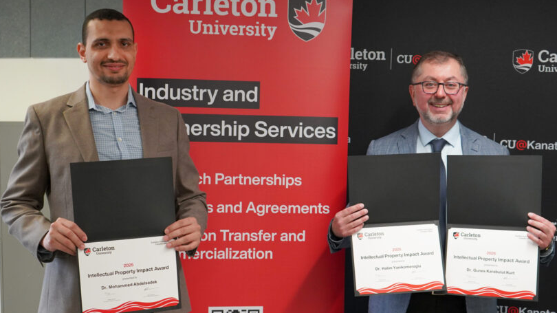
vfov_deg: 22.6
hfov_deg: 39.2
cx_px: 298
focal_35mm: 53
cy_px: 183
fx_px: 783
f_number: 4
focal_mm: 40
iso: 2500
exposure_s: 1/160
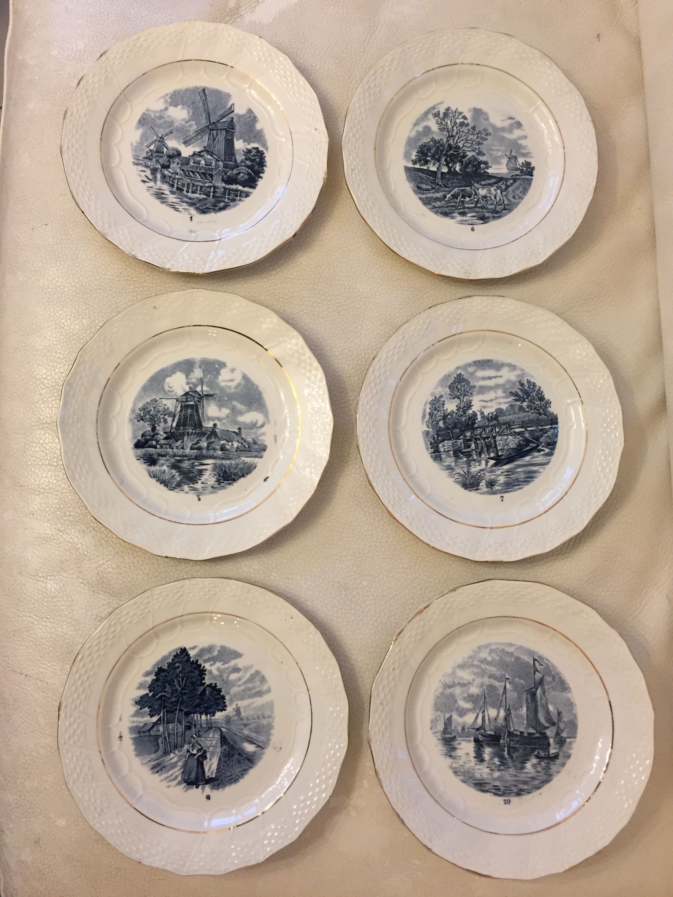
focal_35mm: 29
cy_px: 448
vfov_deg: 61.7
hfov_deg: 48.2
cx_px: 336
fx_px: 752
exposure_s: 1/33
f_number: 2.2
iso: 160
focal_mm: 4.15
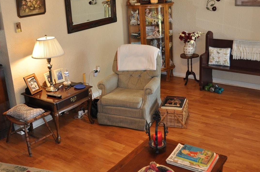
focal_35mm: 40
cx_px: 132
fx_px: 288
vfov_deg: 33.0
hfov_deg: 48.5
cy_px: 56
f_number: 3.5
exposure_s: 1/100
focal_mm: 18
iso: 800
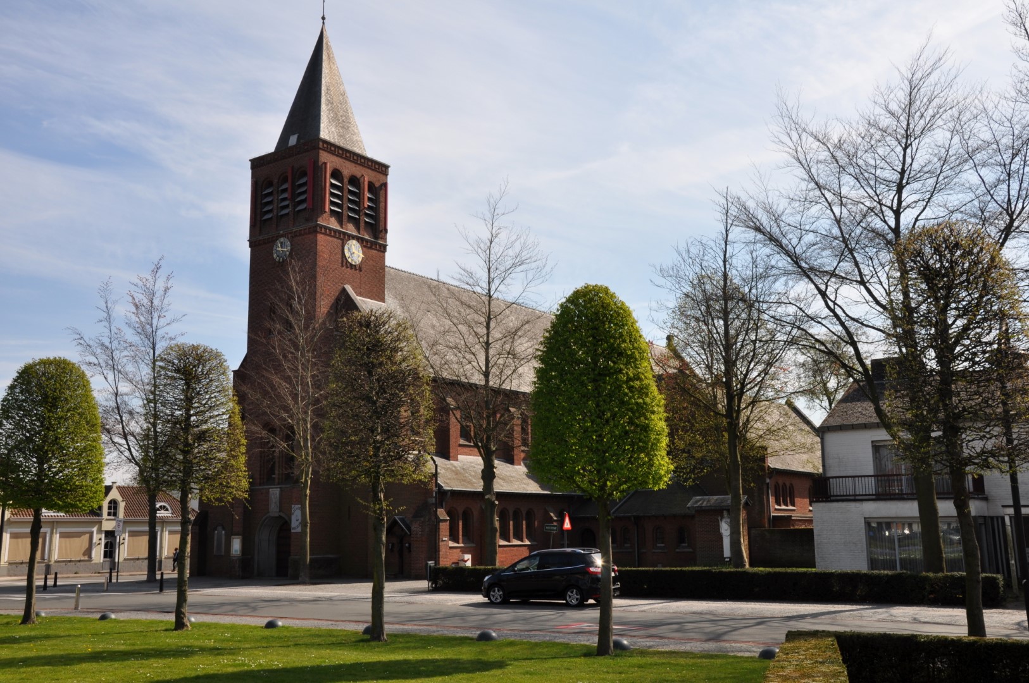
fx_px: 1028
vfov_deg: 36.8
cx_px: 514
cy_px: 342
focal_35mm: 36
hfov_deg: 53.2
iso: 200
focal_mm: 24
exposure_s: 1/160
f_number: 13
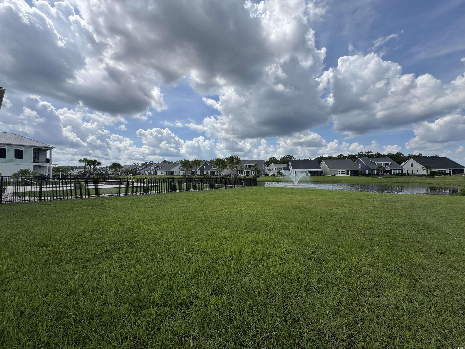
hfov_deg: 102.1
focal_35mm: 14
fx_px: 188
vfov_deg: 85.7
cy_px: 174
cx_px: 232
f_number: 2.2
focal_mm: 2.22
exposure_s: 1/2674
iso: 40
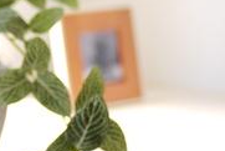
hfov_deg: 12.2
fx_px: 1038
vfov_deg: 8.3
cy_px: 36
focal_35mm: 166
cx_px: -20
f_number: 2.8
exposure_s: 1/350
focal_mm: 40
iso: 400
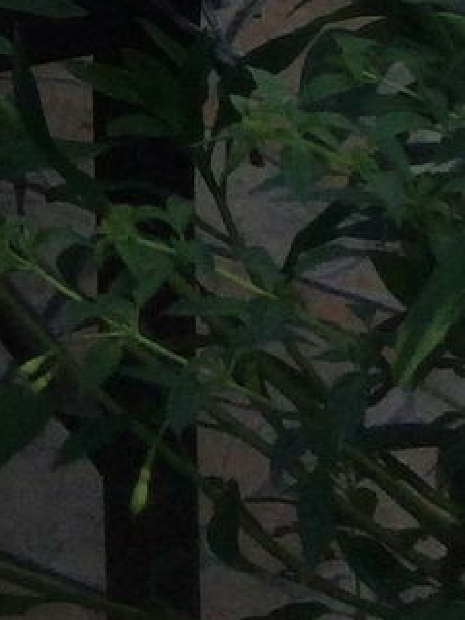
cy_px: -1289
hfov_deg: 7.0
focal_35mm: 200
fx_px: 3582
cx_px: -694
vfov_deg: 8.3
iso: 32
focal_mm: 4.12
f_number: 2.2
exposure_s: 1/1080
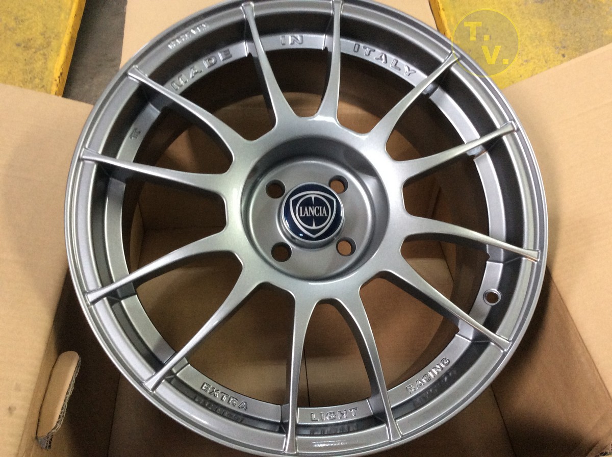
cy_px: 228
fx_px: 565
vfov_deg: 44.0
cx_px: 306
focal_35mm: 32
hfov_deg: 56.9
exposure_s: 1/25
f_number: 2.4
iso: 160
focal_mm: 3.3
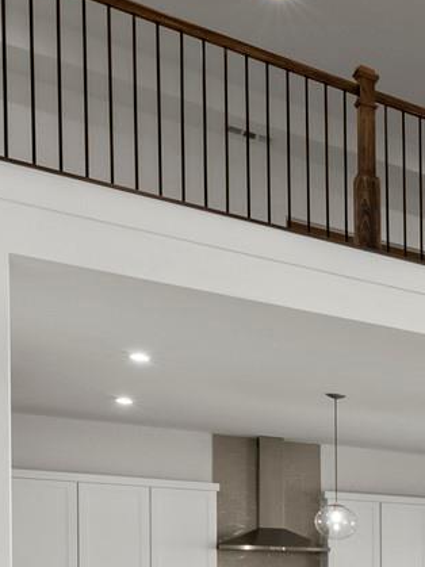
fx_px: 852
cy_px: 605
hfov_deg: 16.0
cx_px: 978
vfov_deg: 32.8
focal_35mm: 52
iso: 640
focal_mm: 14
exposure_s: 1/8
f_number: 11
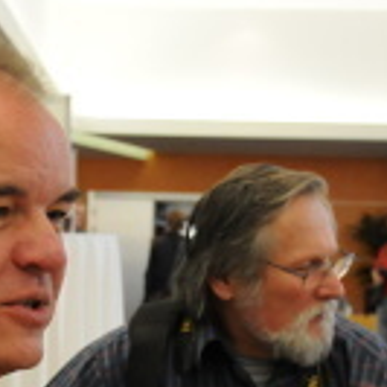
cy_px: 387
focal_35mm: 105
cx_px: 17
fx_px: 1328
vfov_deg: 16.2
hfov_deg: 16.3
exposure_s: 1/30
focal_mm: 22
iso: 800
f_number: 4.5
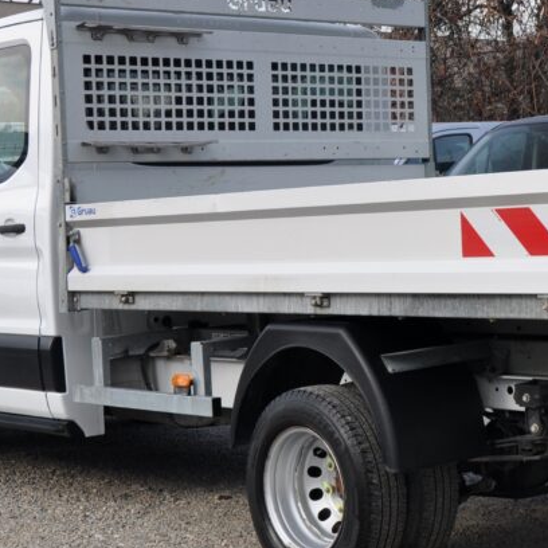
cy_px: 171
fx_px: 1487
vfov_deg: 20.8
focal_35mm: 83
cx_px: 424
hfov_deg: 20.7
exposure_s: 1/250
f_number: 8
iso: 500
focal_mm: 26
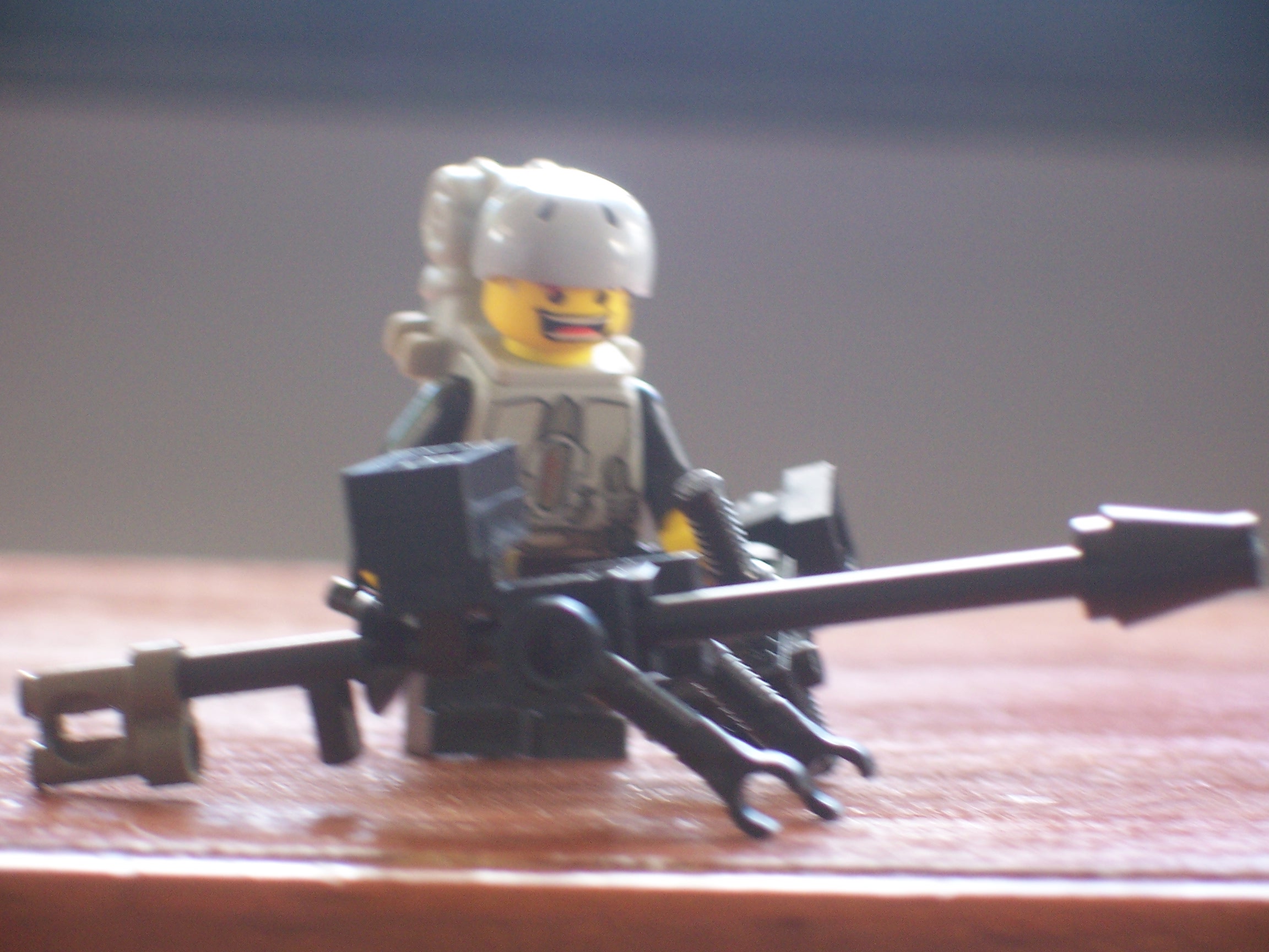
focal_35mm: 175
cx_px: 634
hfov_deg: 11.3
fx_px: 6415
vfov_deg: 8.5
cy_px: 476
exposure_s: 1/15
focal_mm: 30
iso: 140
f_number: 4.9
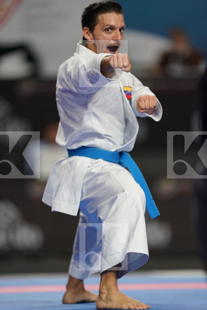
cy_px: 155
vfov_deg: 5.2
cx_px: 104
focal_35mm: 400
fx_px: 3450
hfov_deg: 3.4
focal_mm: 400
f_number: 2.8
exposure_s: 1/500
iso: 800
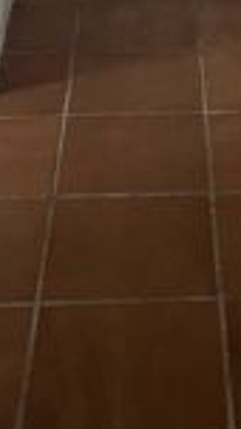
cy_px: -165
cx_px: 214
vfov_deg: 19.3
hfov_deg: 12.0
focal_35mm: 100
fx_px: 1135
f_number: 1.6
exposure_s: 1/33
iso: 50
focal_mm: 5.1
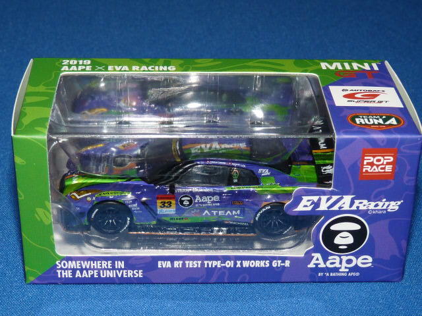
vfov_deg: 19.4
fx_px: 927
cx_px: 211
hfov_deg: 25.7
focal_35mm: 76
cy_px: 158
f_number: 4
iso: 100
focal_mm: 7.6
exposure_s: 1/30
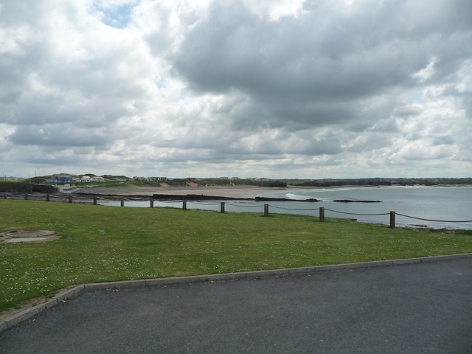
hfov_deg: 63.4
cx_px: 236
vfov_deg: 49.7
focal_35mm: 28
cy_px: 177
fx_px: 382
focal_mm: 4.7
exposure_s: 1/400
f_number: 8
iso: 160
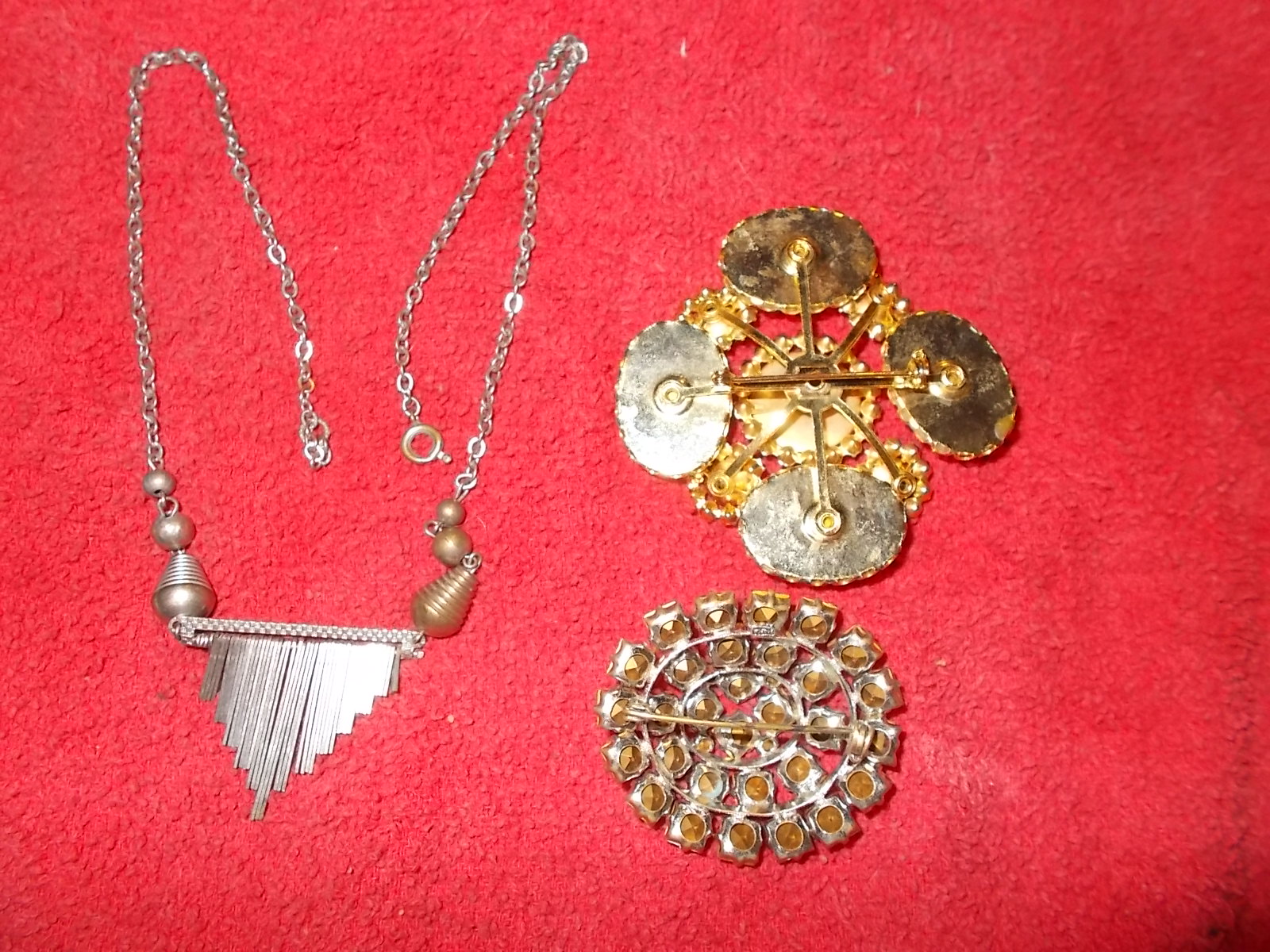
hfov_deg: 67.3
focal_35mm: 26
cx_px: 635
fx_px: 954
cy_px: 476
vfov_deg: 53.1
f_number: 3.2
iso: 200
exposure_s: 1/25
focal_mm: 4.6
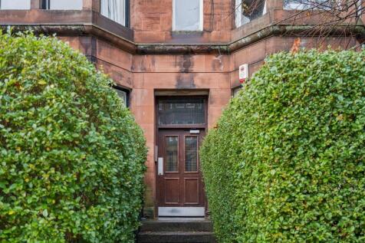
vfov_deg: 43.6
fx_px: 304
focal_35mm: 30
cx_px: 182
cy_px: 122
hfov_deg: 61.9
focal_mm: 30
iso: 250
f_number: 4.5
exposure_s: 1/13
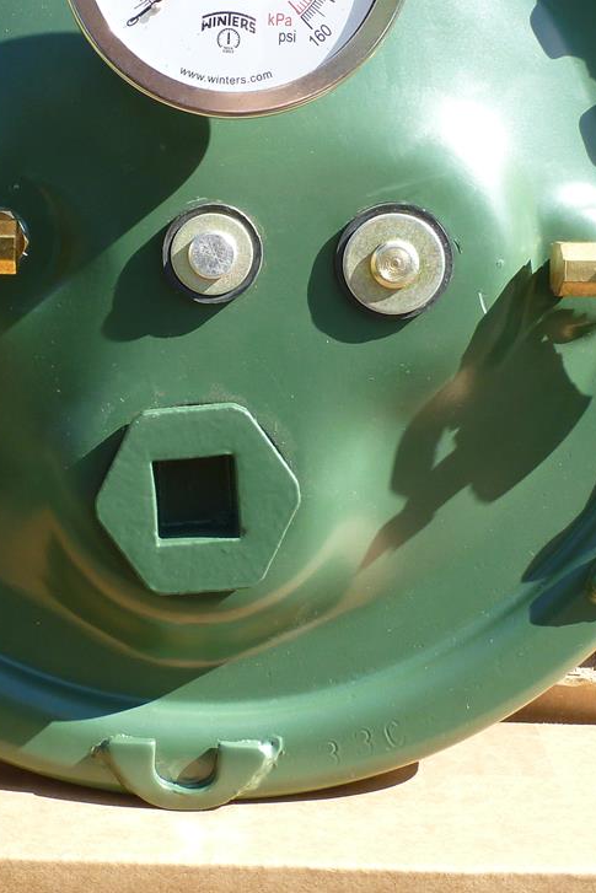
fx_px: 1737
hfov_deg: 19.1
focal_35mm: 70
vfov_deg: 28.6
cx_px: 61
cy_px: 269
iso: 100
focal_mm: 6
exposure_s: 1/200
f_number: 3.7
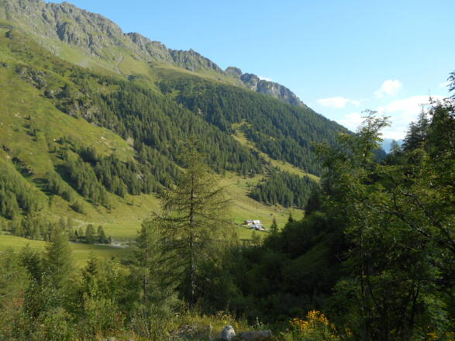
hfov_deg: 61.7
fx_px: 381
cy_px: 170
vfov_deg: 48.2
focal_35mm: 29
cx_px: 228
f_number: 4
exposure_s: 1/320
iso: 80
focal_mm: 5.2
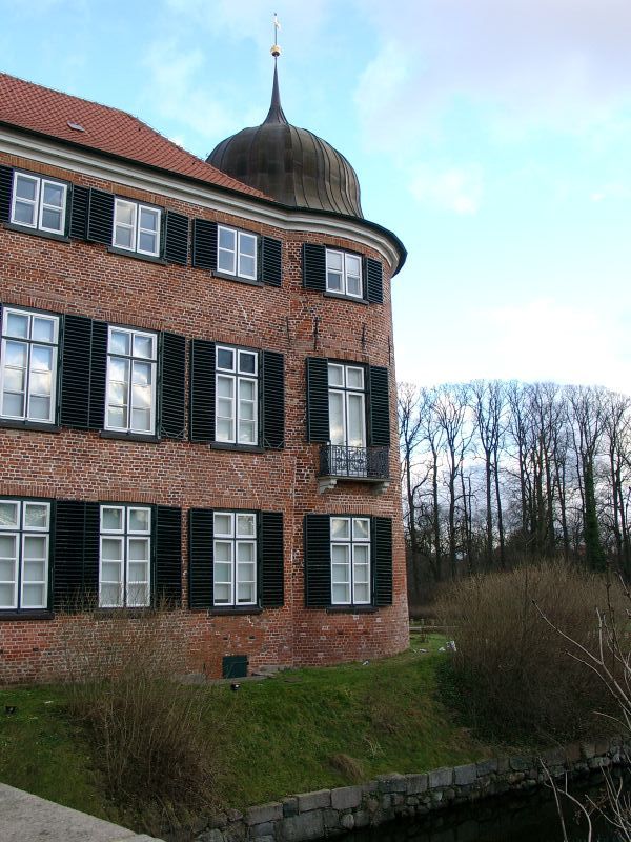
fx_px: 826
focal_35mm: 34
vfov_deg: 54.0
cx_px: 316
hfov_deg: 41.8
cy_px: 421
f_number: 4
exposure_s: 1/121
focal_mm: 7.13
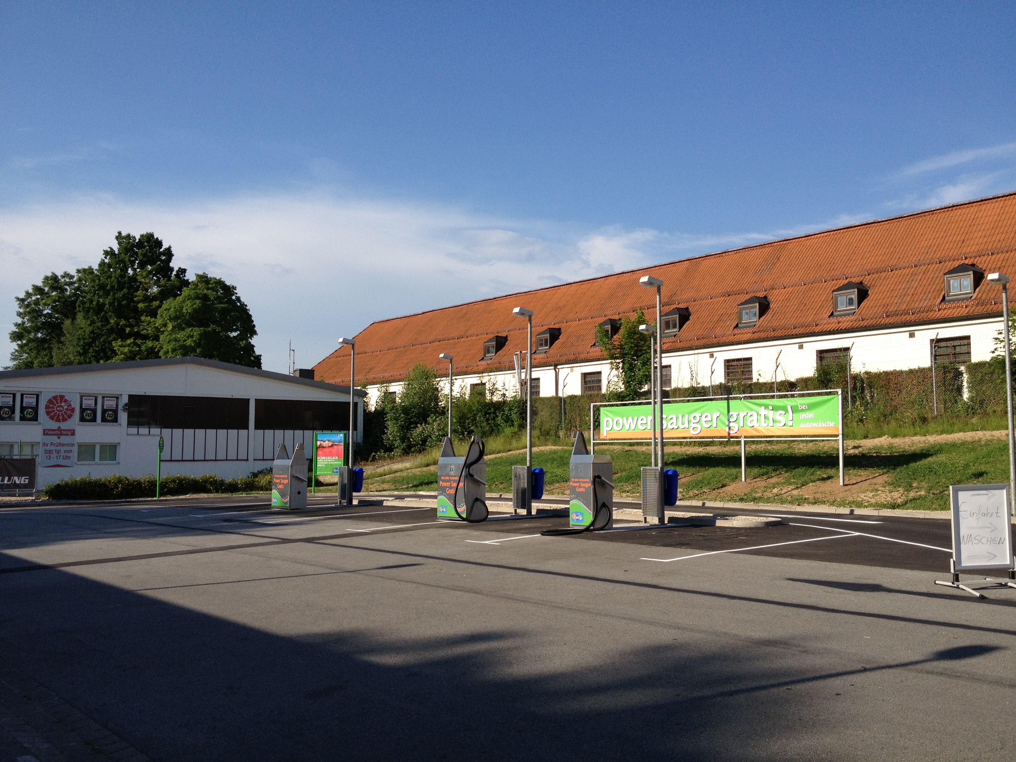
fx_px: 1027
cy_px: 381
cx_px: 508
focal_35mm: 35
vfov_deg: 40.7
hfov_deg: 52.6
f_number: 2.4
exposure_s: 1/1623
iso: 64
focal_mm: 4.28
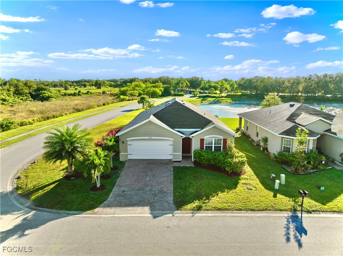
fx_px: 238
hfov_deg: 71.6
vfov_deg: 56.7
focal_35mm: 24
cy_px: 128
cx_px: 172
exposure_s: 1/2000
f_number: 2.8
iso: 330
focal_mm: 12.29
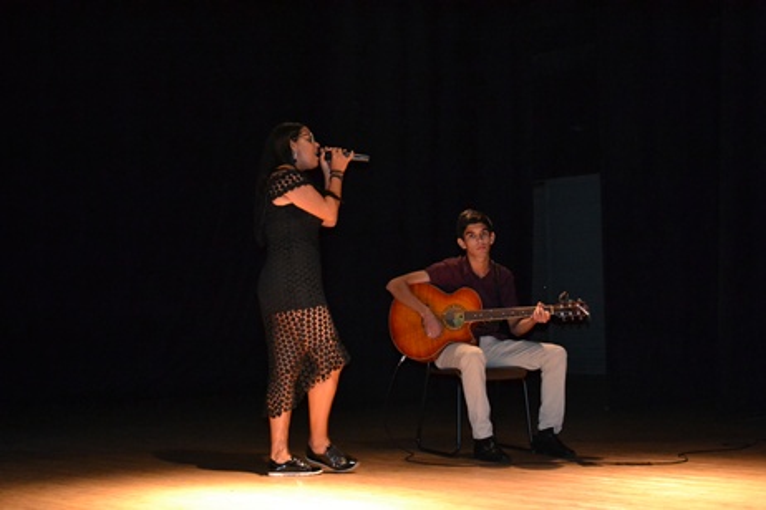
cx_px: 383
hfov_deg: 33.4
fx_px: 1277
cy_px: 255
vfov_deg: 22.6
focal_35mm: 60
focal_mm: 40
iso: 3200
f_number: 5.3
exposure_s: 1/60
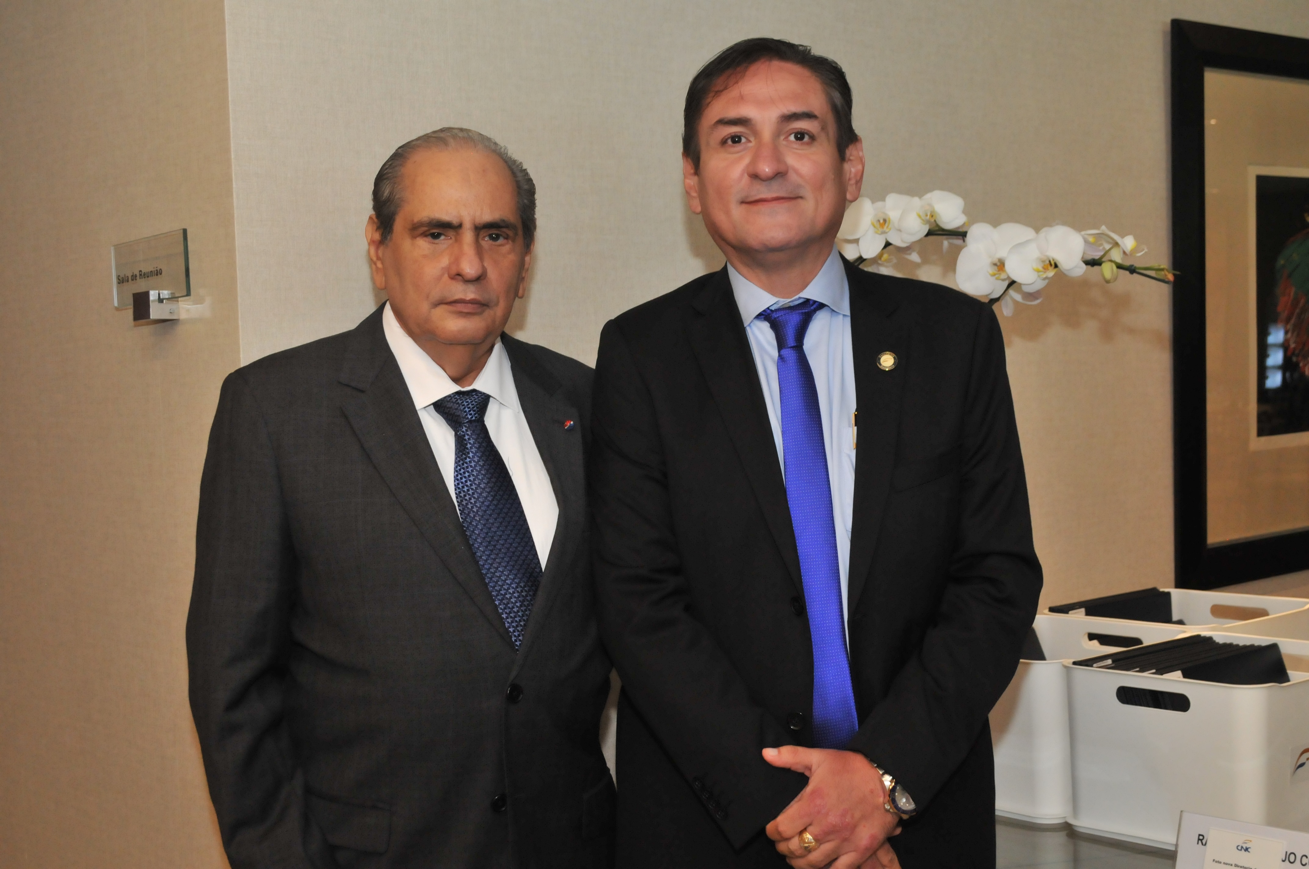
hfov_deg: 41.2
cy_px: 434
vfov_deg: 28.0
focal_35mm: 48
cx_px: 654
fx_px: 1743
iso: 1000
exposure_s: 1/60
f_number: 6.3
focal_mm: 32
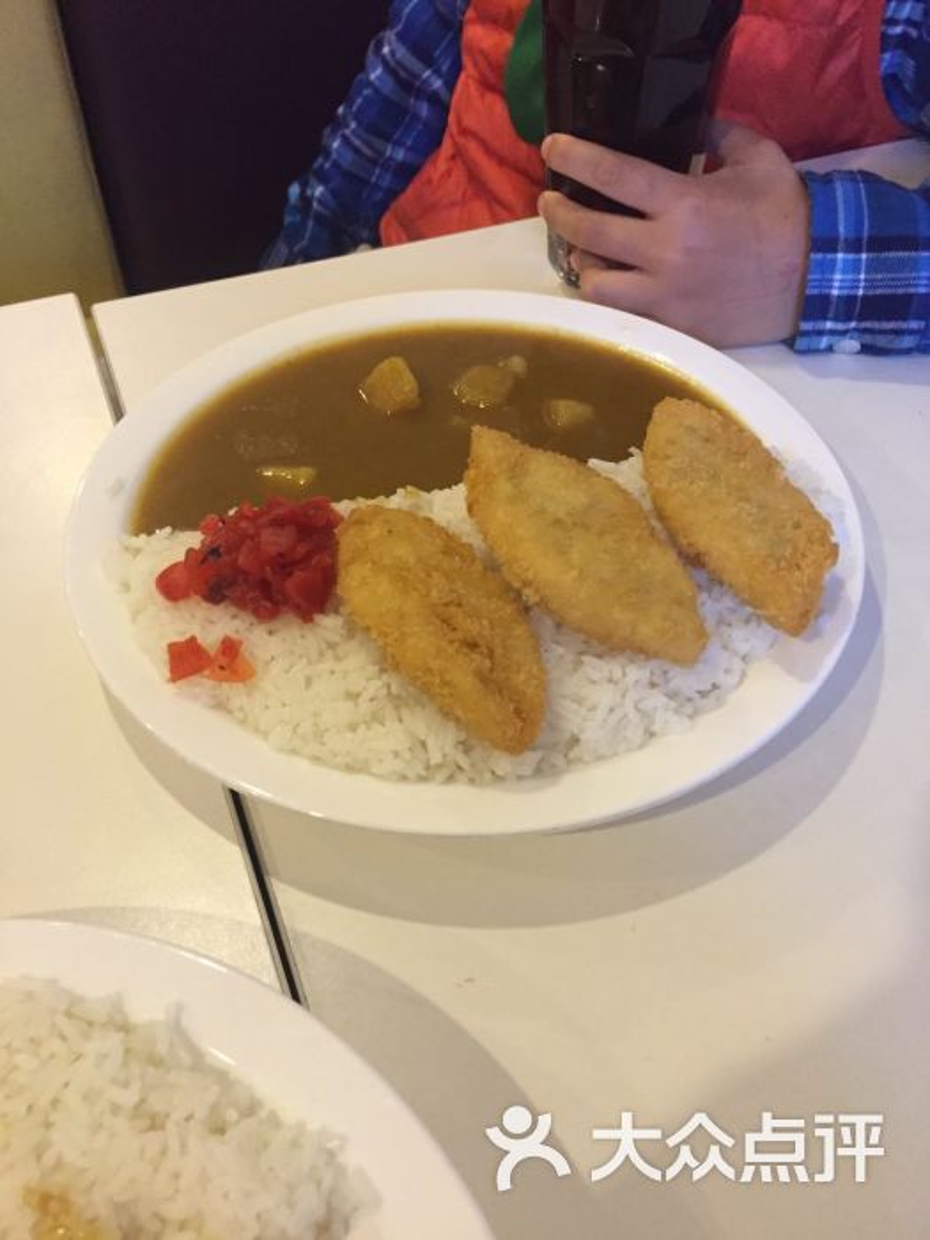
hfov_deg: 48.2
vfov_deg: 61.7
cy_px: 620
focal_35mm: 29
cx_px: 465
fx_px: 1039
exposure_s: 1/20
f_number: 2.2
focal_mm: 4.15
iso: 250
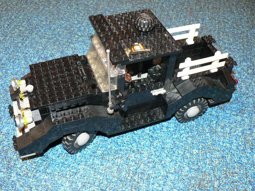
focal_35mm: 36
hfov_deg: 51.4
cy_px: 96
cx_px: 128
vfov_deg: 39.7
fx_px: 265
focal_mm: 6
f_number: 2.8
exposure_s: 1/8
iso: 100
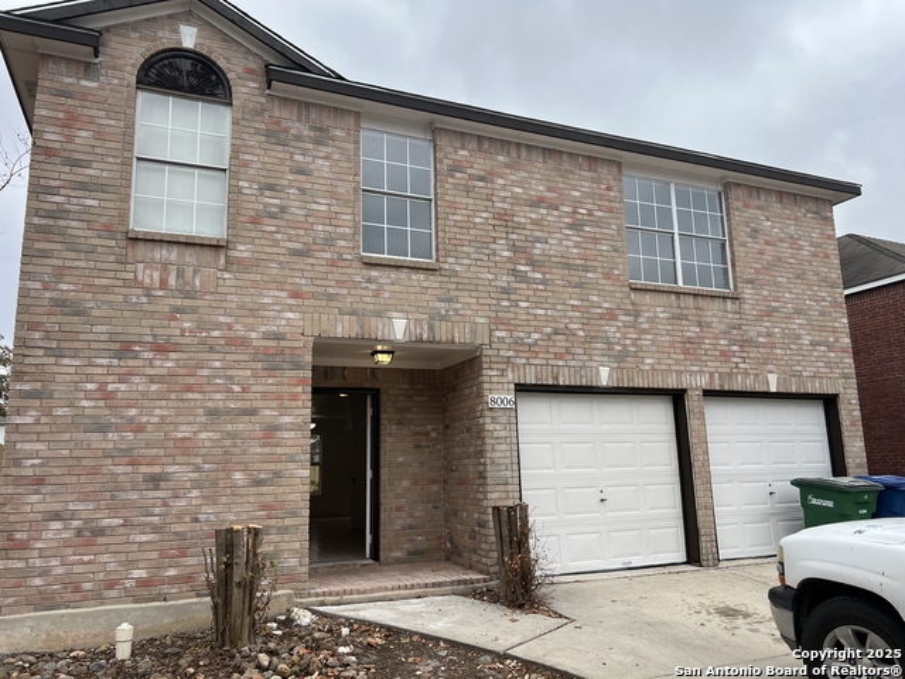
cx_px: 452
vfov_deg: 53.1
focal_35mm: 26
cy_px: 340
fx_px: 680
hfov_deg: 67.3
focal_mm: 5.7
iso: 50
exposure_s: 1/1135
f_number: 1.5
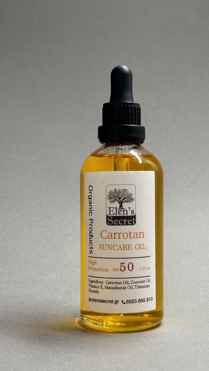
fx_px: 532
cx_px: 123
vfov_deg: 38.5
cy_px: 191
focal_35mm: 54
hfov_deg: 22.2
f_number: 1.78
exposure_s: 1/100
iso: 64
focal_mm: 6.76
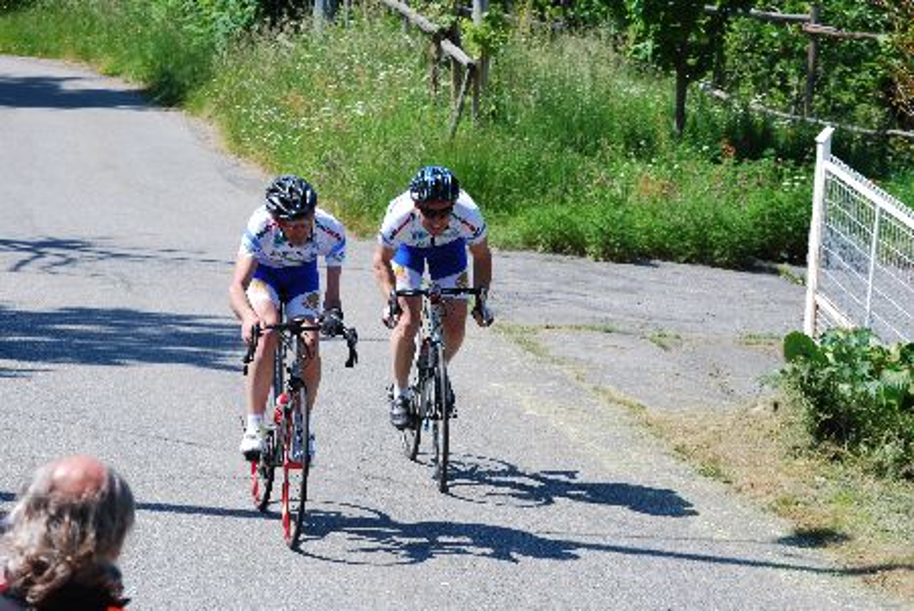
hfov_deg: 13.7
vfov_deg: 9.2
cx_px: 457
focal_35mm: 150
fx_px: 3812
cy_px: 306
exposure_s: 1/125
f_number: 9
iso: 100
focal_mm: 100
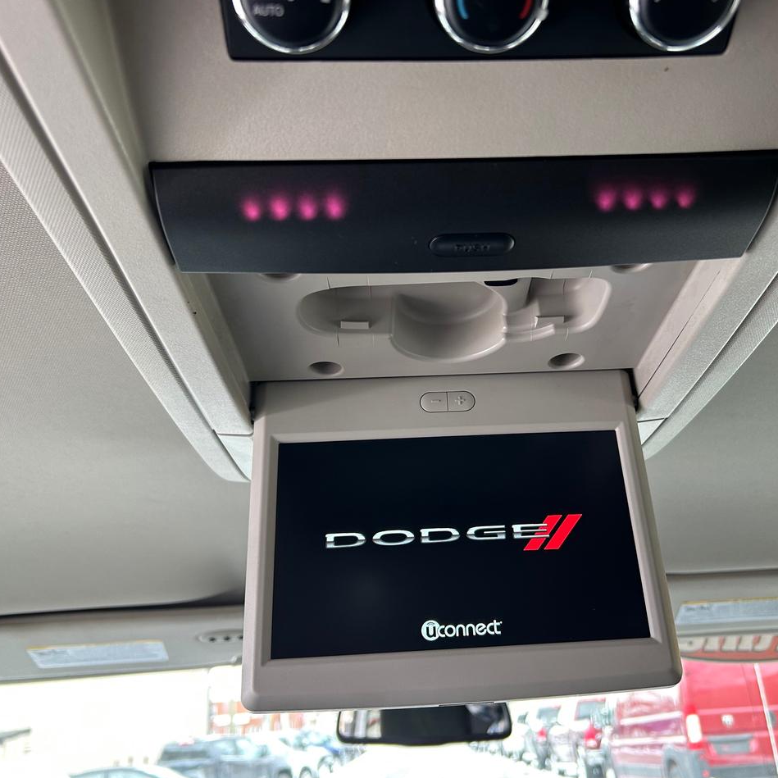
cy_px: 387
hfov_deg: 52.3
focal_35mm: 31
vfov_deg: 52.5
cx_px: 451
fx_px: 788
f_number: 1.5
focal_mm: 5.7
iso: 80
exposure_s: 1/121
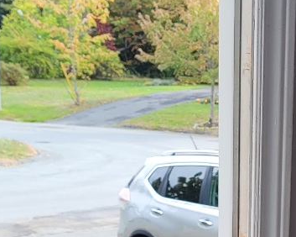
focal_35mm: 116
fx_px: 1016
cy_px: 370
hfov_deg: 15.6
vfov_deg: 12.5
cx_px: 404
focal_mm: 5.4
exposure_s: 1/294
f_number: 1.8
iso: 40
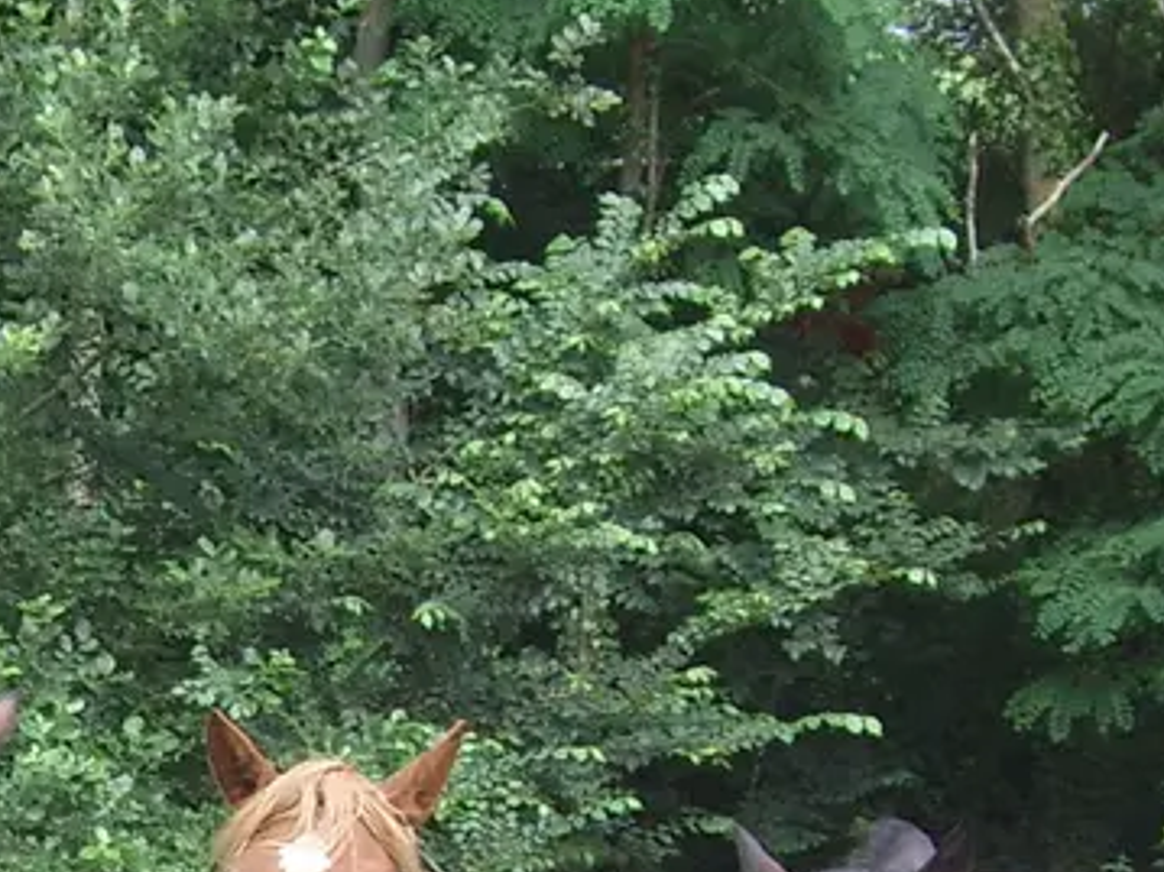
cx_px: -434
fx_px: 7866
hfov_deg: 8.3
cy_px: 1146
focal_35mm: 234
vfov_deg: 6.3
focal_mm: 14.5
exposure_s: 1/100
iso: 50
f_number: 5.4
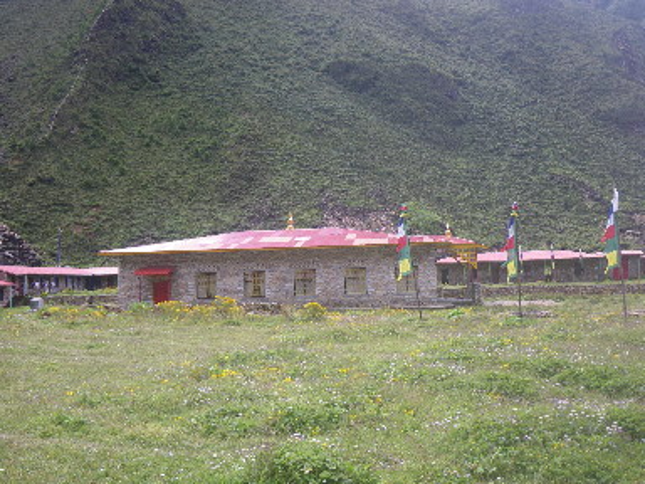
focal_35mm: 34
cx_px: 322
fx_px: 634
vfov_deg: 41.8
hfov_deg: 54.0
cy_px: 242
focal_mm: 6.1
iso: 50
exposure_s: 1/125
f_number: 3.8
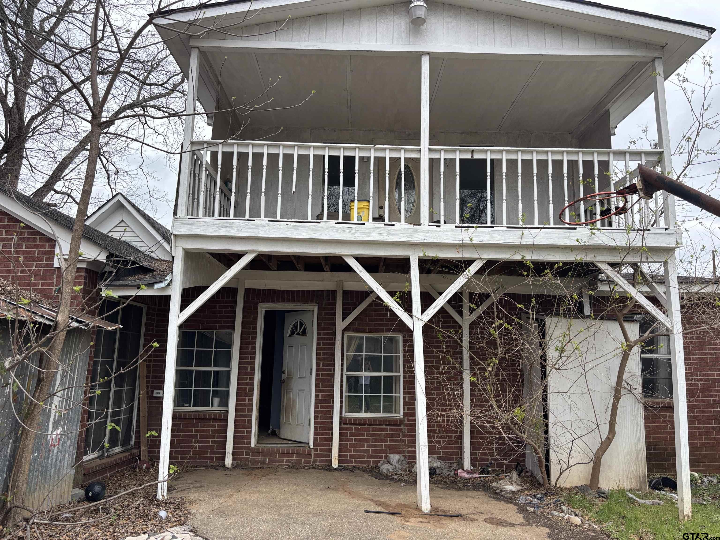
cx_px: 360
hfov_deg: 67.3
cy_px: 270
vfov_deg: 53.1
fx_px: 541
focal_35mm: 26
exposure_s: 1/894
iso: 50
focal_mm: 5.96
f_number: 1.6
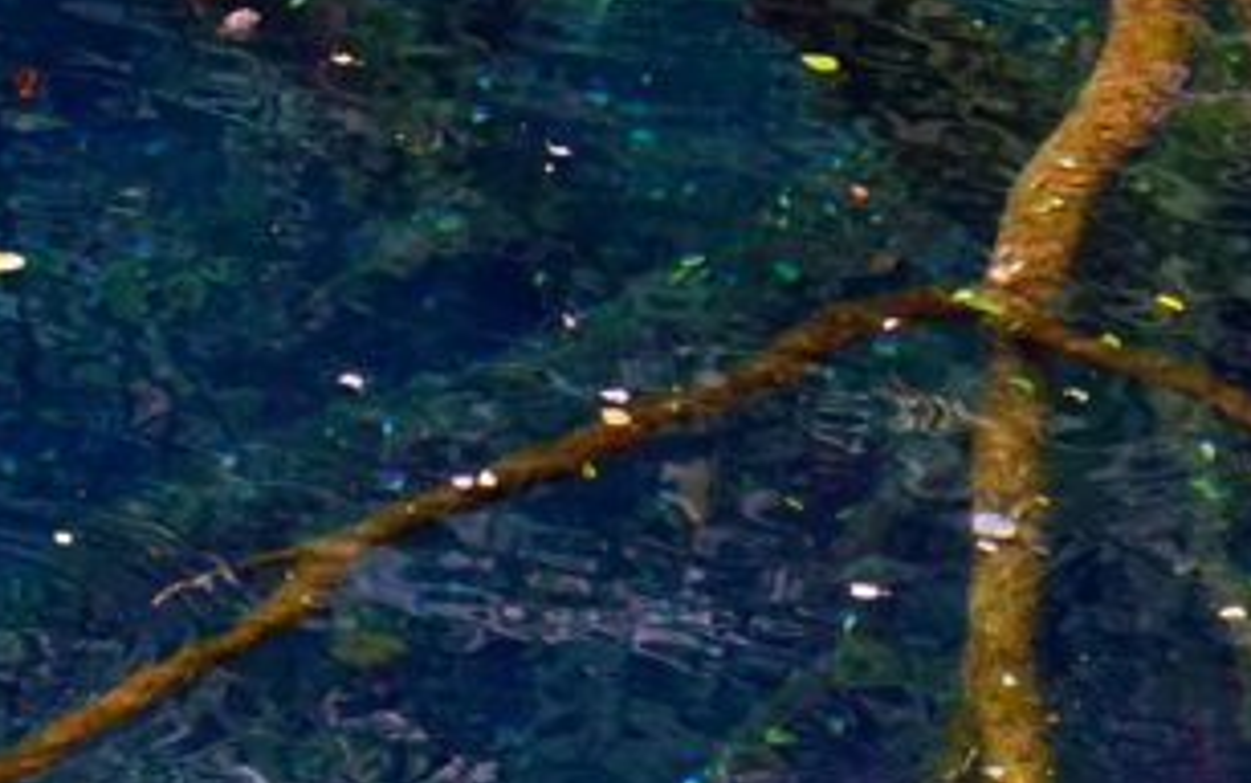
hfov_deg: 5.3
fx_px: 13572
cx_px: 998
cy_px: 2
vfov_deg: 3.3
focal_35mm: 398
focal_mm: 100
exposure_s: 1/160
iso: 3200
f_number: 5.6
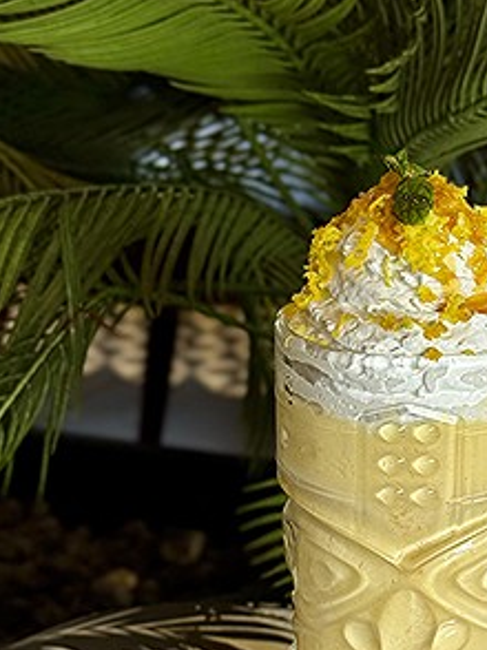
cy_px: 522
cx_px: 410
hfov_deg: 15.0
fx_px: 1841
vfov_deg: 19.8
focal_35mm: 98
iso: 64
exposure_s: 1/100
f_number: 1.78
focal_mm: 6.76
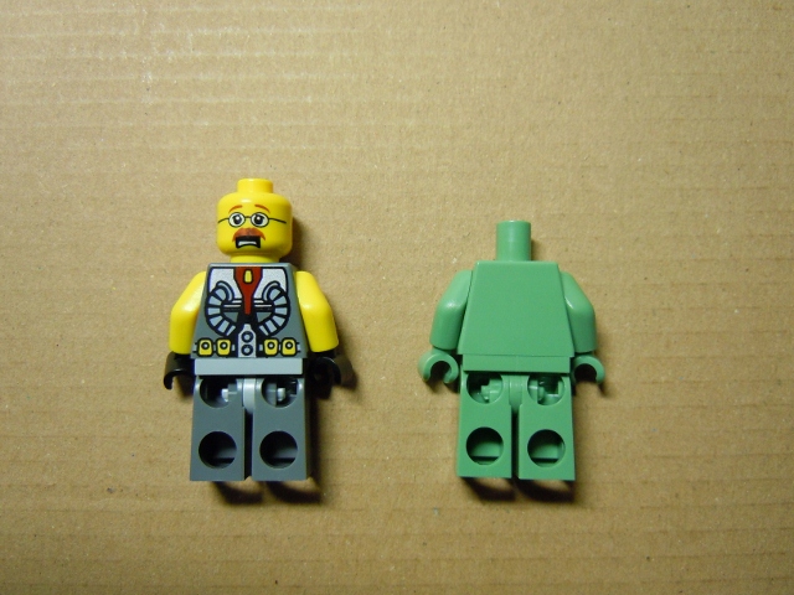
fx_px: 688
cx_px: 397
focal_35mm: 30
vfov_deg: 46.8
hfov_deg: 60.0
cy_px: 298
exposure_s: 1/60
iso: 400
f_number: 3.5
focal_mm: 5.4
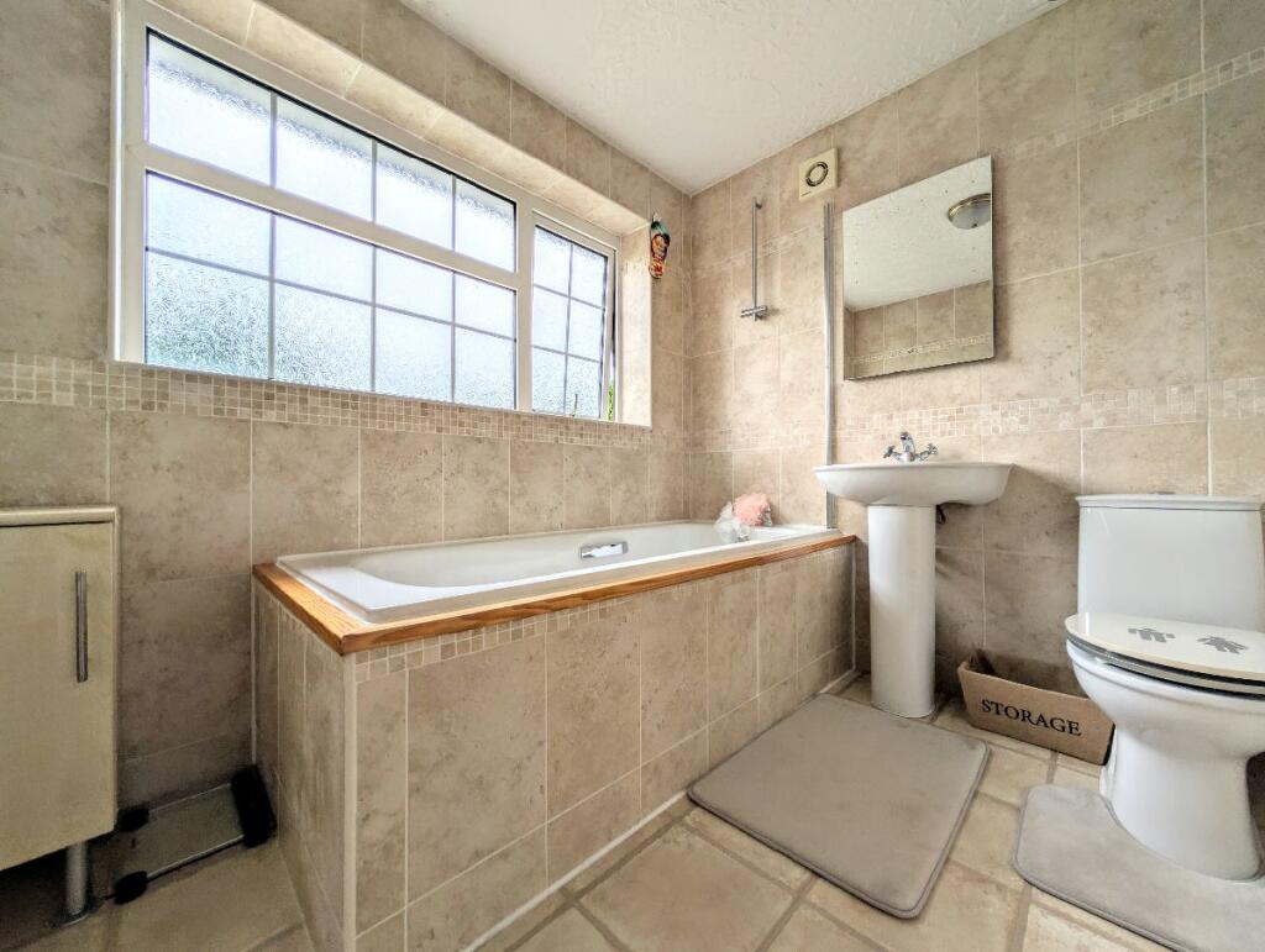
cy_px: 476
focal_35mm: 12
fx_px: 439
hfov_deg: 110.5
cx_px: 632
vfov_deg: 94.6
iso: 59
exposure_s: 1/1000
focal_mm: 2.02
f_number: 1.7
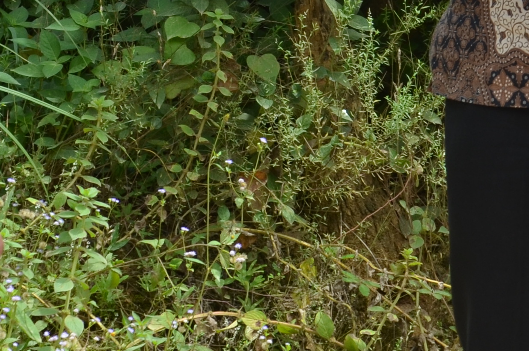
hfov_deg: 6.9
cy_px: -204
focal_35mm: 299
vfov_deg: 4.5
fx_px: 4385
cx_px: 486
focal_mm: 50
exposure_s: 1/200
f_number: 7.1
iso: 200
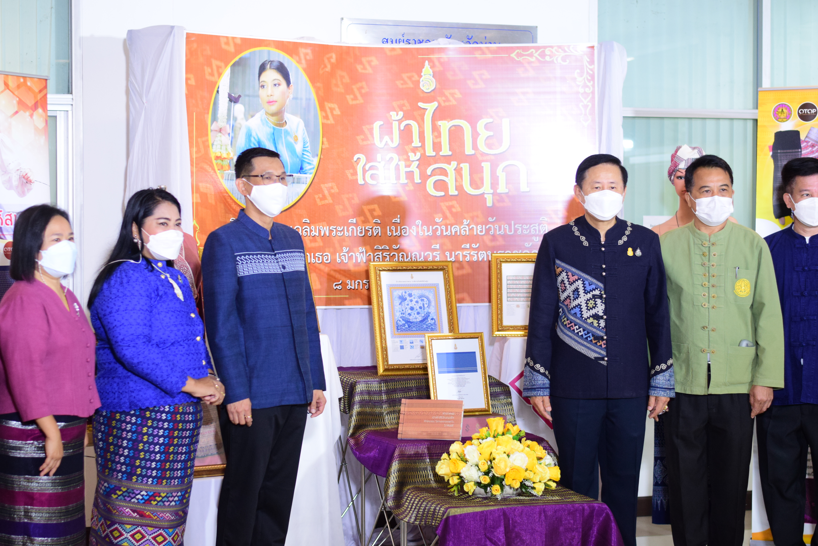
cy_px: 273
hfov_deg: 27.0
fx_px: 1704
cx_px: 409
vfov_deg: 18.2
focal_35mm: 75
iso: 1250
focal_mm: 50
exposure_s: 1/250
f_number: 2.5
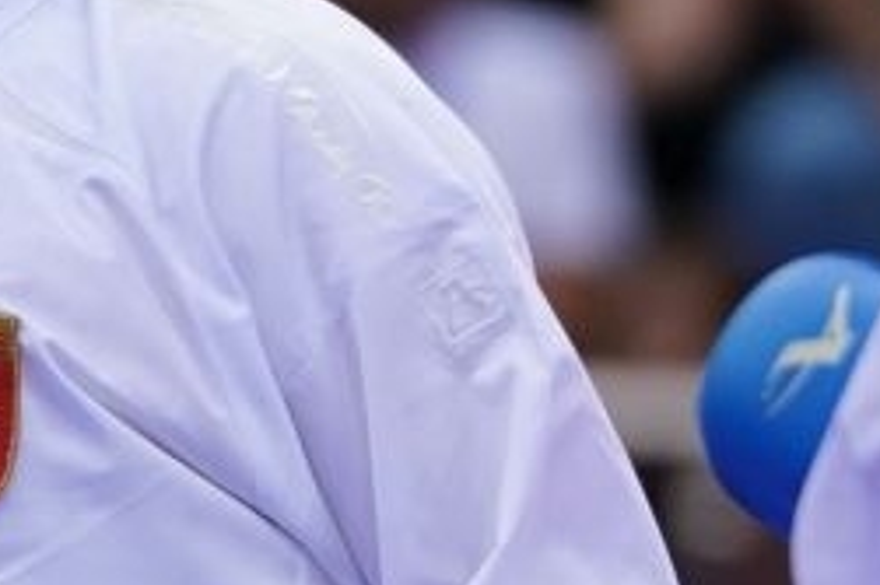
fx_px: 34736
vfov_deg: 1.0
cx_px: 550
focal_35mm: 1422
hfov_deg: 1.5
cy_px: 739
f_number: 2.8
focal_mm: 198
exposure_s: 1/1000
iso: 1000
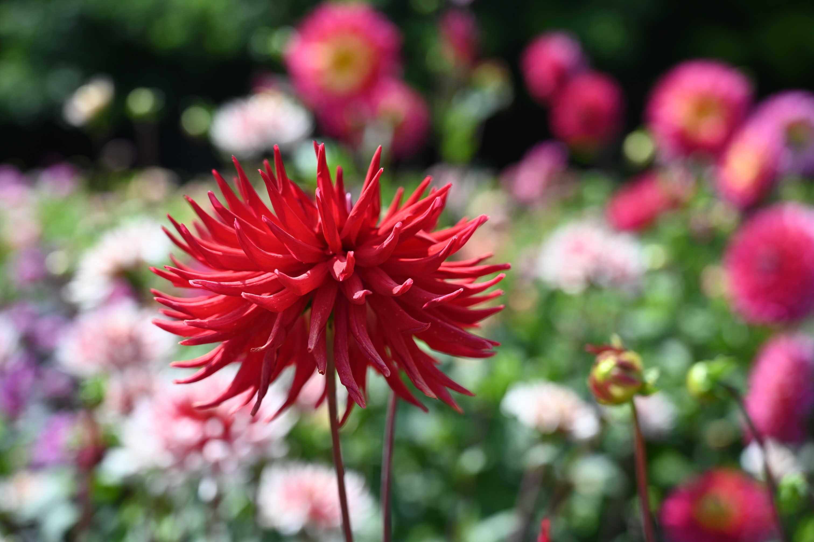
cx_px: 407
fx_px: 1107
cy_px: 271
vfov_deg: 27.5
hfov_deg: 40.4
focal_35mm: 49
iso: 200
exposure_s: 1/1000
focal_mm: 49
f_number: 4
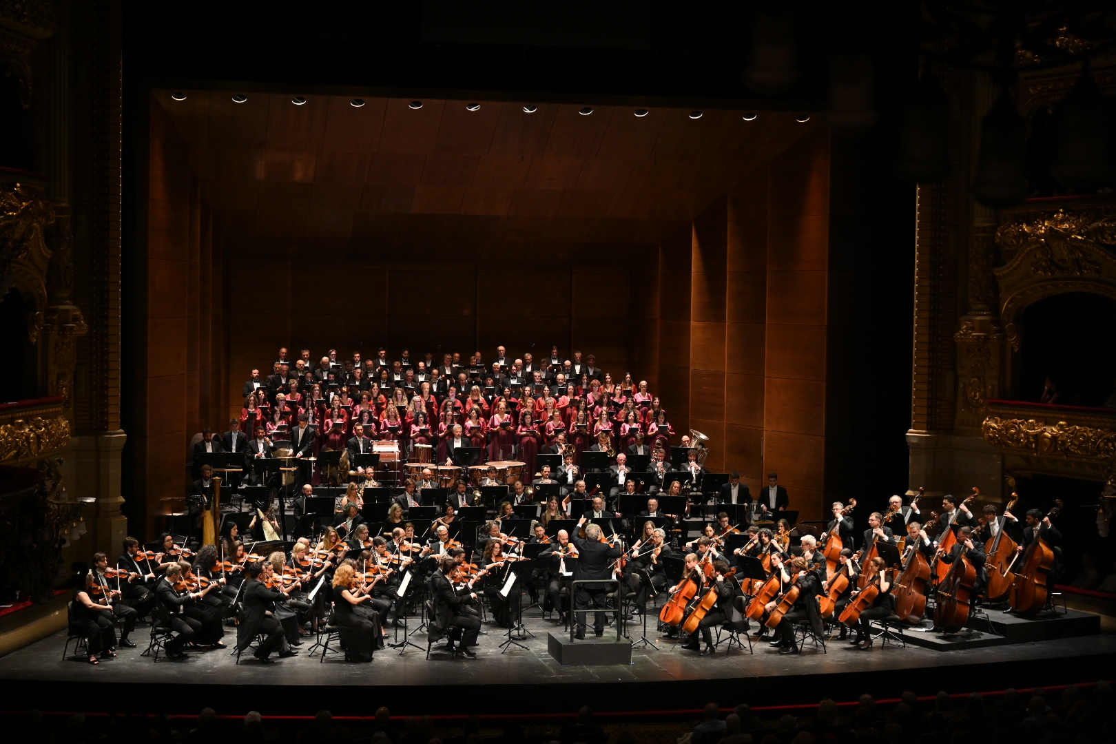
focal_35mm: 57
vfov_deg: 23.8
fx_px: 1767
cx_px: 558
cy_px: 372
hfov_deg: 35.1
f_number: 4
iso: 400
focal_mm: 57
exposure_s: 1/80
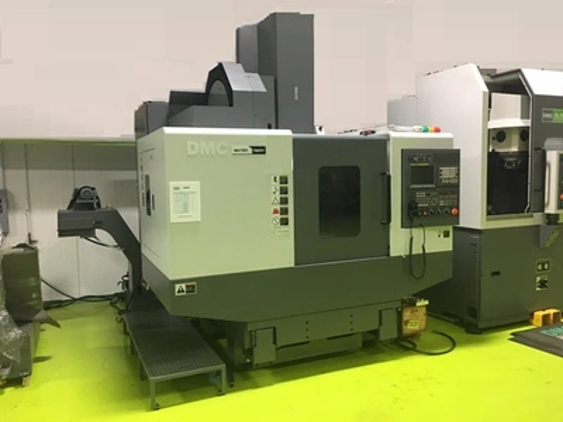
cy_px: 211
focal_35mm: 29
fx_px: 472
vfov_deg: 48.2
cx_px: 282
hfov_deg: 61.7
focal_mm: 4.15
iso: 80
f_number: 2.2
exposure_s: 1/15
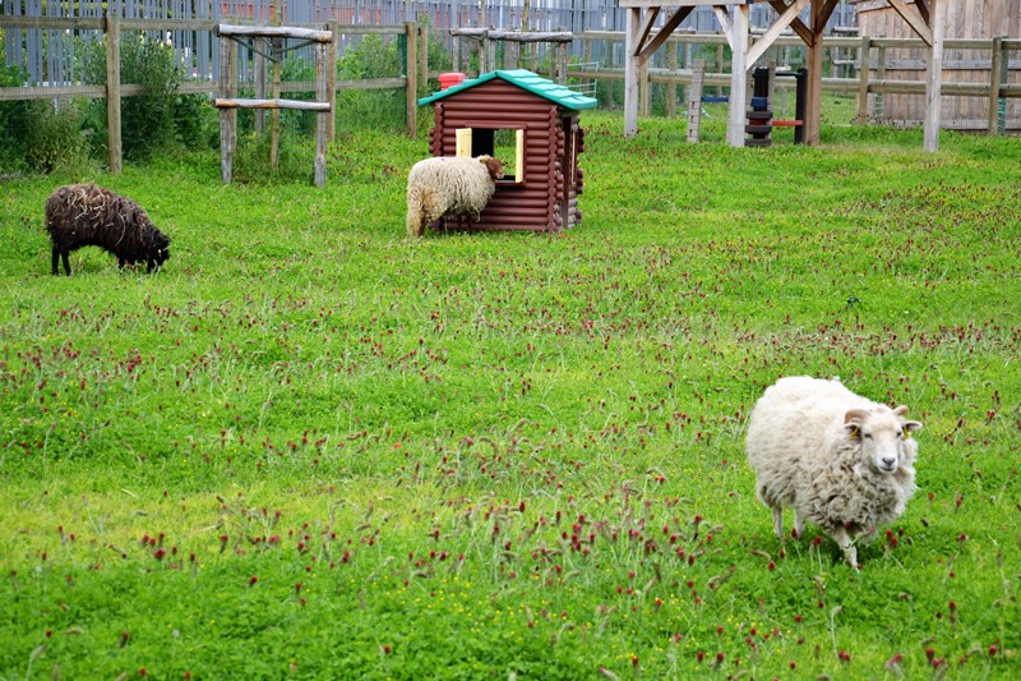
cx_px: 510
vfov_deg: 13.0
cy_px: 340
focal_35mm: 105
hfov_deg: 19.5
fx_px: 2977
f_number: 6.3
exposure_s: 1/160
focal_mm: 70
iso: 100
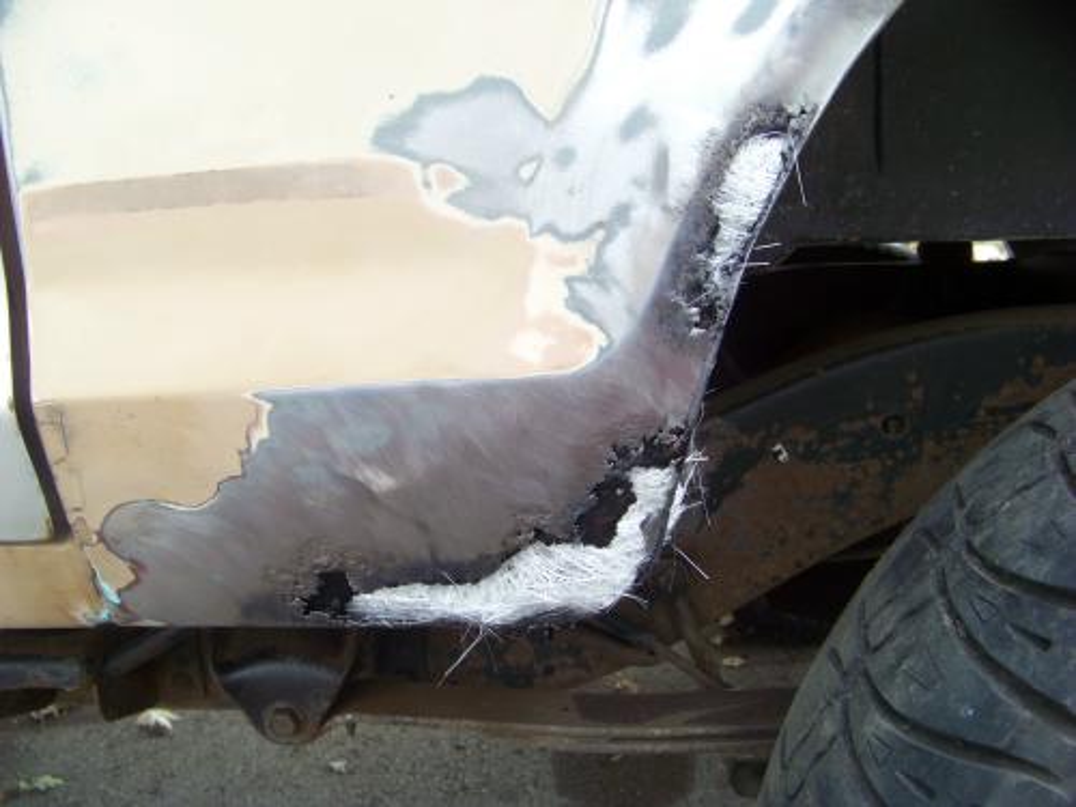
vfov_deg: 39.7
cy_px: 404
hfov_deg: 51.4
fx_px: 1119
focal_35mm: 36
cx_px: 538
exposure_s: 1/60
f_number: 2.8
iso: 62
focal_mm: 5.85
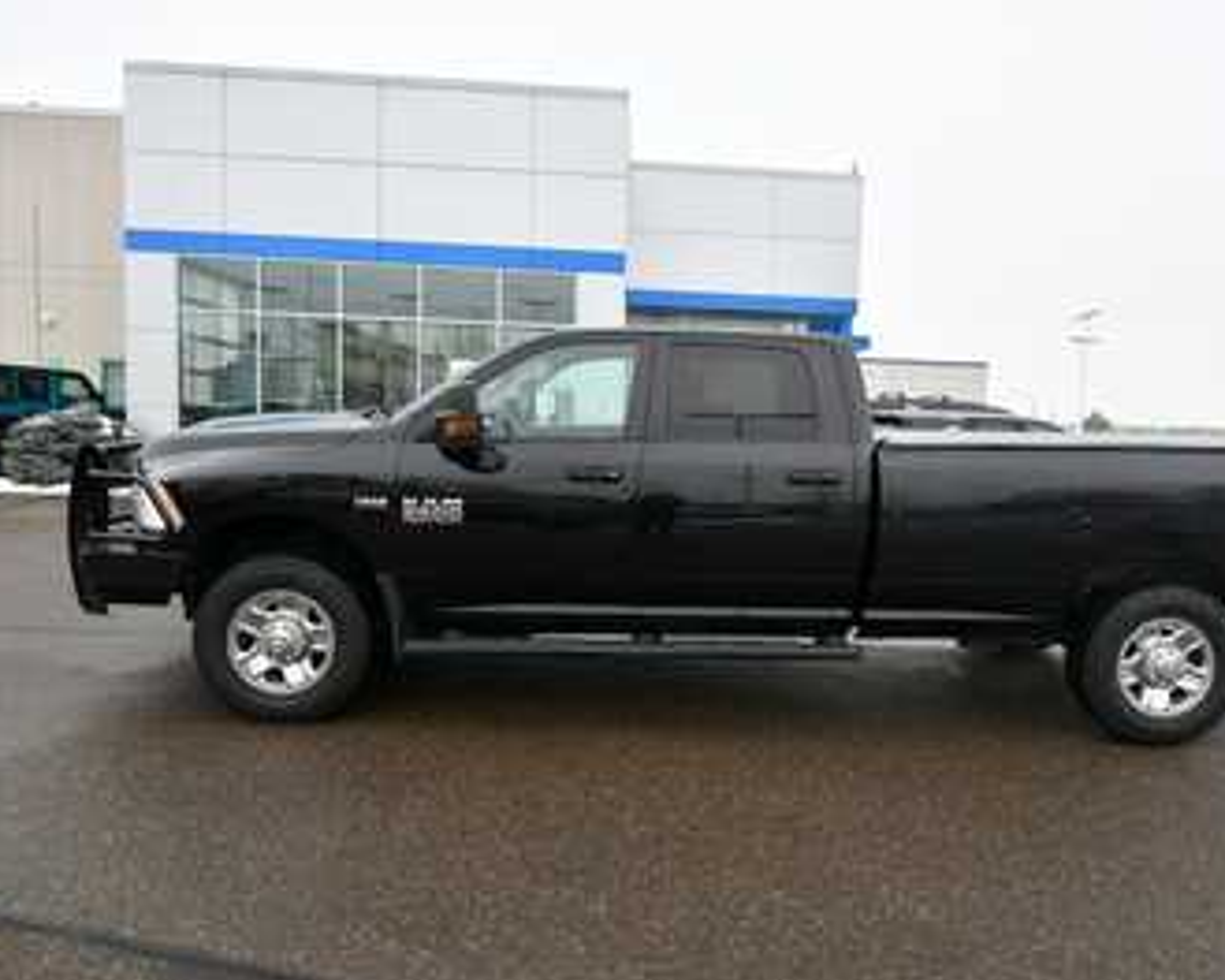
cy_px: 494
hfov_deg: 69.9
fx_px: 870
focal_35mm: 24
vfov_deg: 58.7
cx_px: 704
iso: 200
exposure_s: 1/250
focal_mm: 14
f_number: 6.3
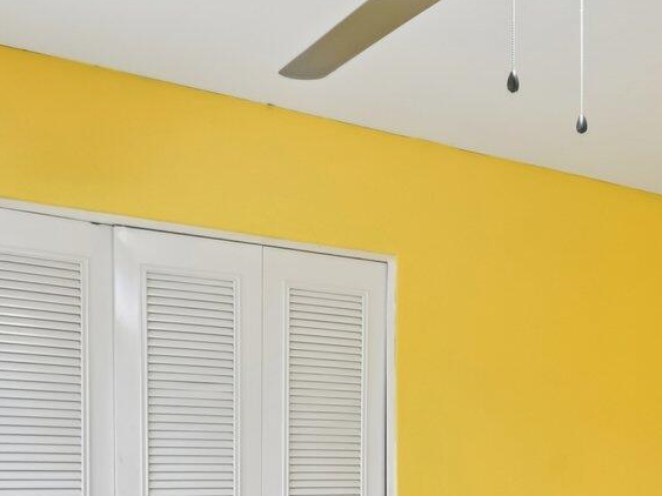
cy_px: 497
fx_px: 937
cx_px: 504
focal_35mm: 49
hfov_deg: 37.8
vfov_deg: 27.9
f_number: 8
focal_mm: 14
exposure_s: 1/10
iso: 500
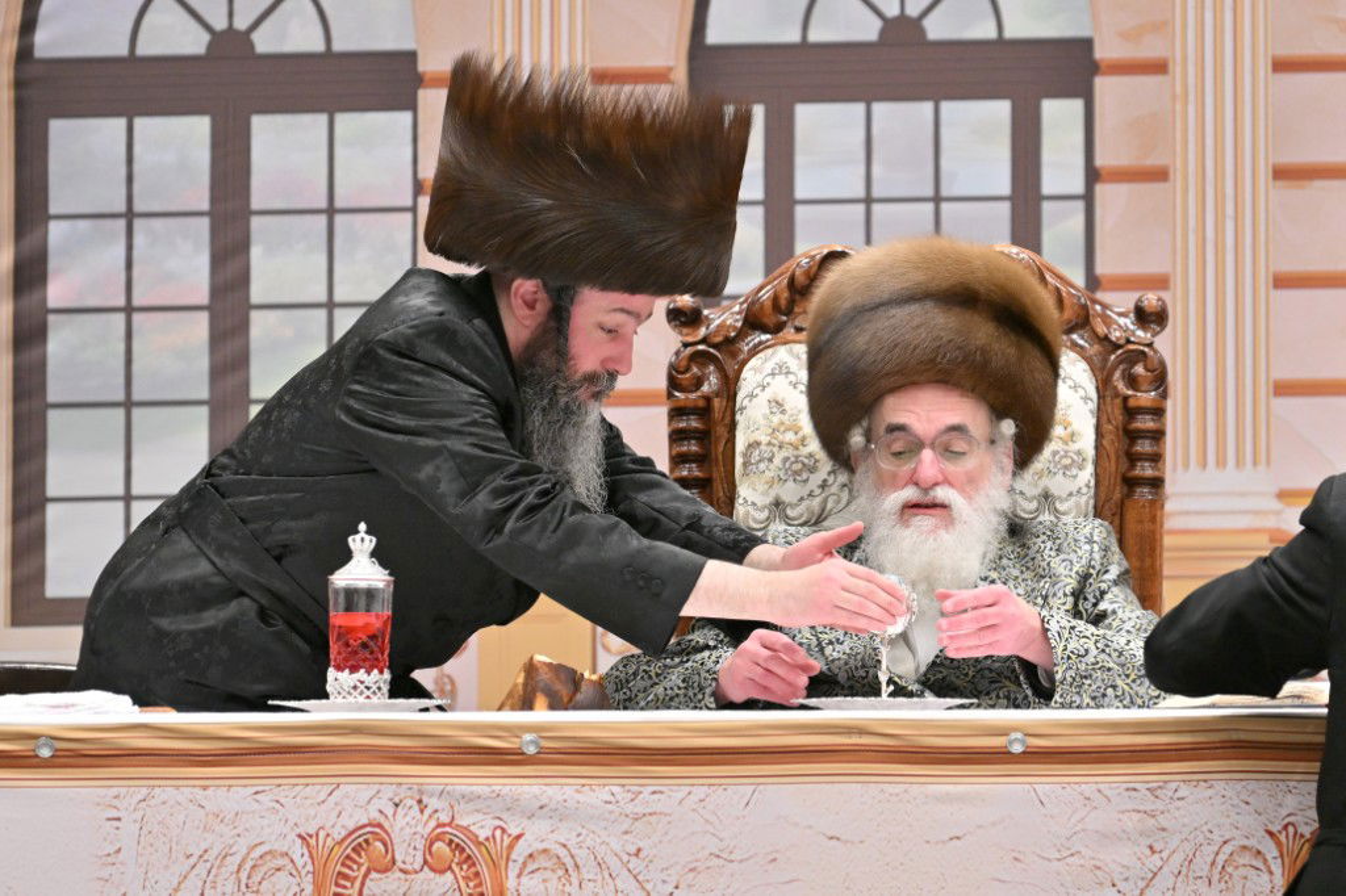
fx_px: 11212
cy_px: 448
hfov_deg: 6.9
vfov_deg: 4.6
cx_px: 673
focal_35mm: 300
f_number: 2.8
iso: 320
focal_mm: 200
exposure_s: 1/400
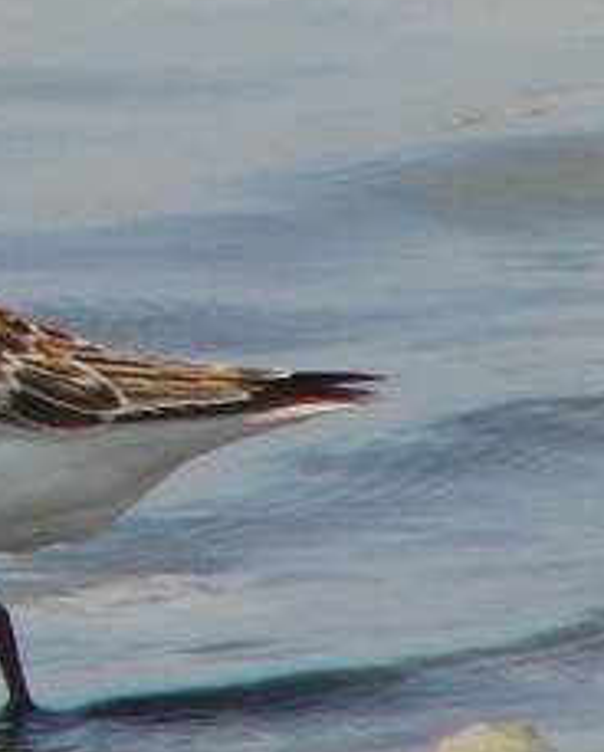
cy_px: 460
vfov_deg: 2.2
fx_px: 19656
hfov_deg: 1.8
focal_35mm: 882
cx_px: -177
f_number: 5.2
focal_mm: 72
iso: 50
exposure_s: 1/500
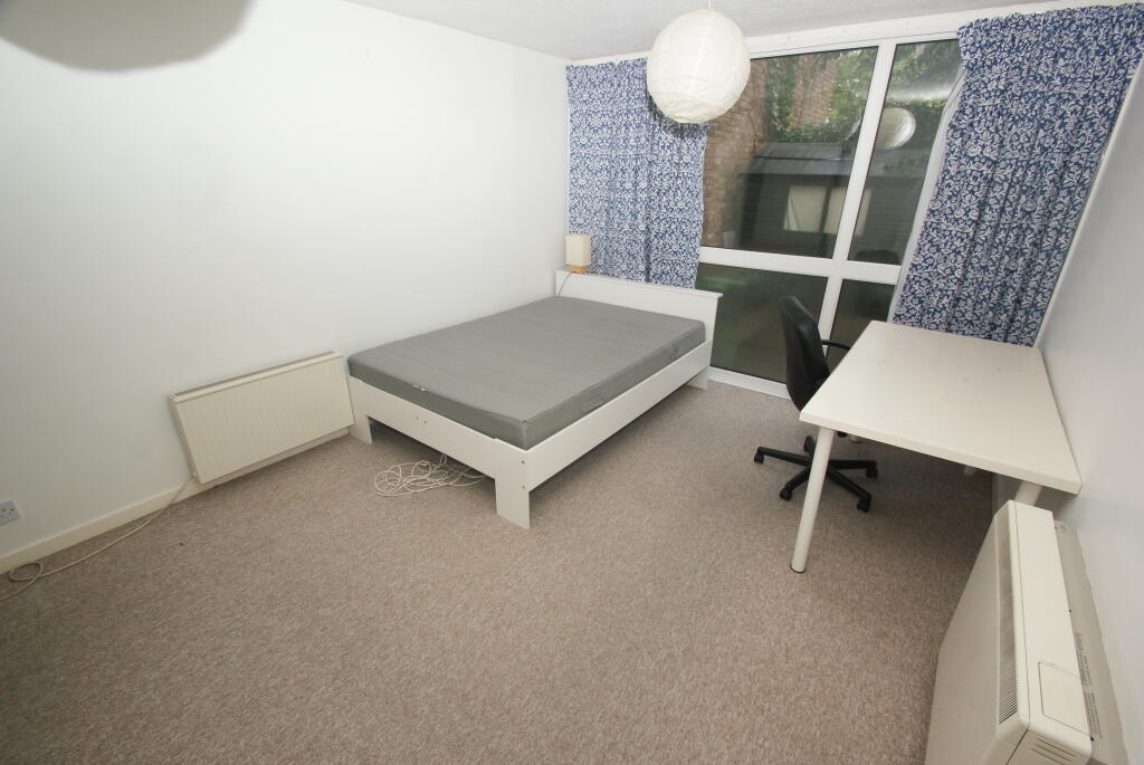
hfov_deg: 100.3
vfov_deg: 77.5
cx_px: 572
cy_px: 382
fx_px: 477
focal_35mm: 15
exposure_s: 1/60
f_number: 5.6
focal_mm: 10
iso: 400
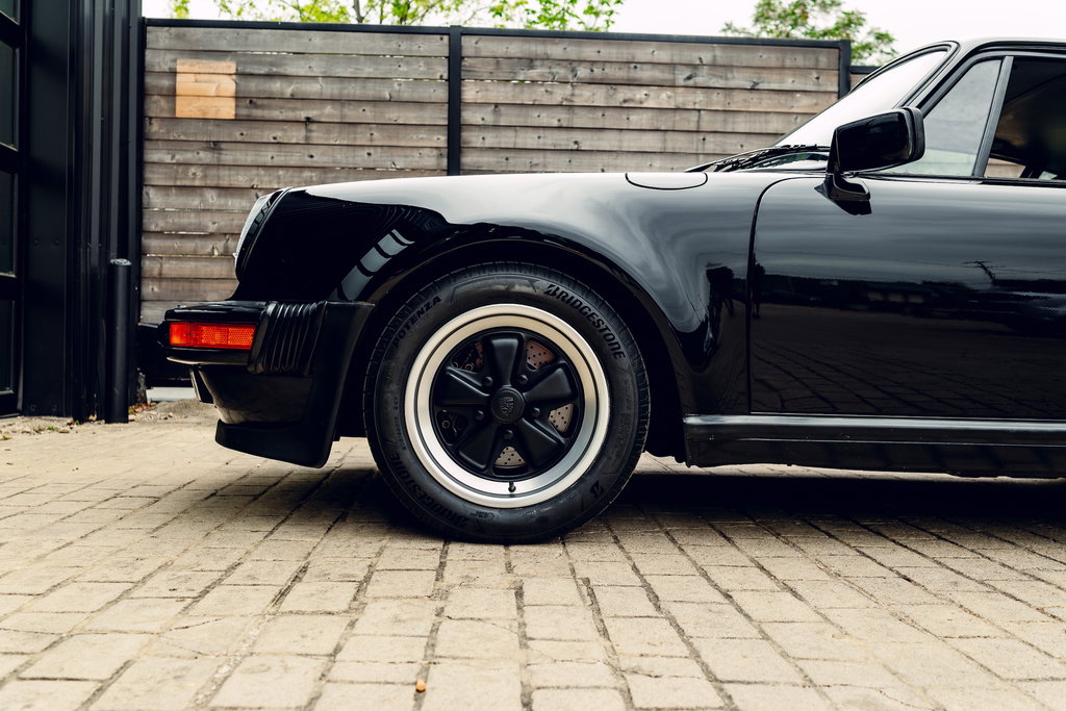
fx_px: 1036
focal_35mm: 35
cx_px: 533
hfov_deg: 54.4
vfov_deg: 37.9
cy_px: 356
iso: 320
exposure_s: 1/50
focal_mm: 35
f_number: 4.2
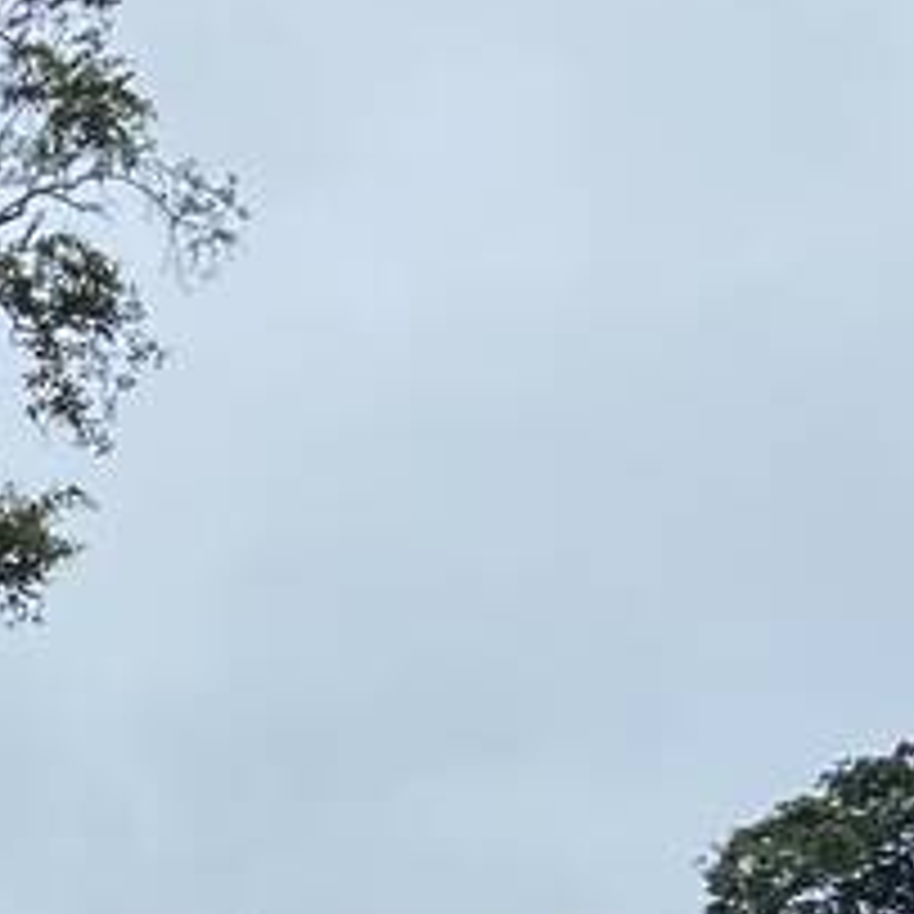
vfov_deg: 10.2
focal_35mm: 163
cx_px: -1031
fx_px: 4869
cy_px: 1612
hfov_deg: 9.8
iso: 32
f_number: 1.8
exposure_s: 1/1157
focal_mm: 4.25
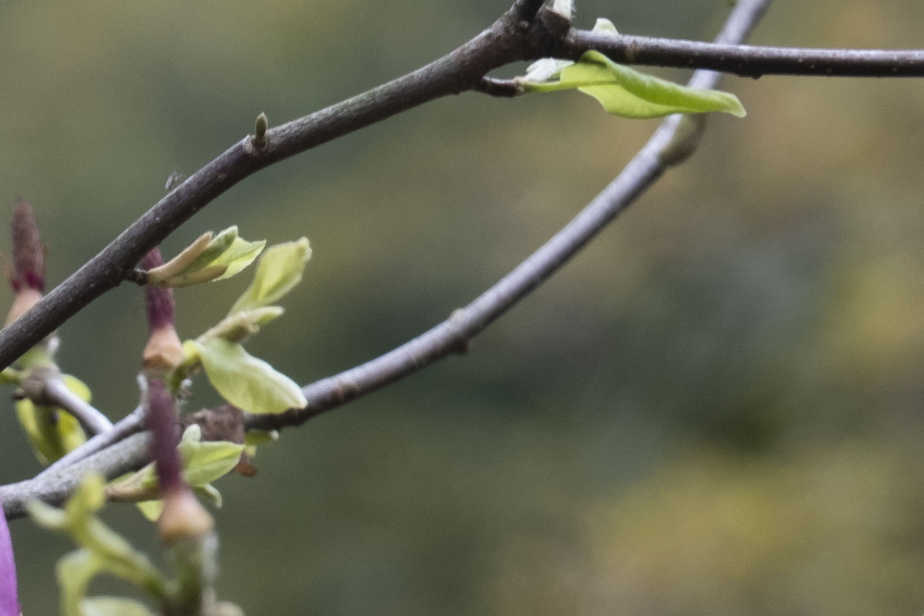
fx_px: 18479
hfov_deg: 2.9
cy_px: 569
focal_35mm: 720
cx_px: -229
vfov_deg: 1.9
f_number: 5.6
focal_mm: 135
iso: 320
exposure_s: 1/60
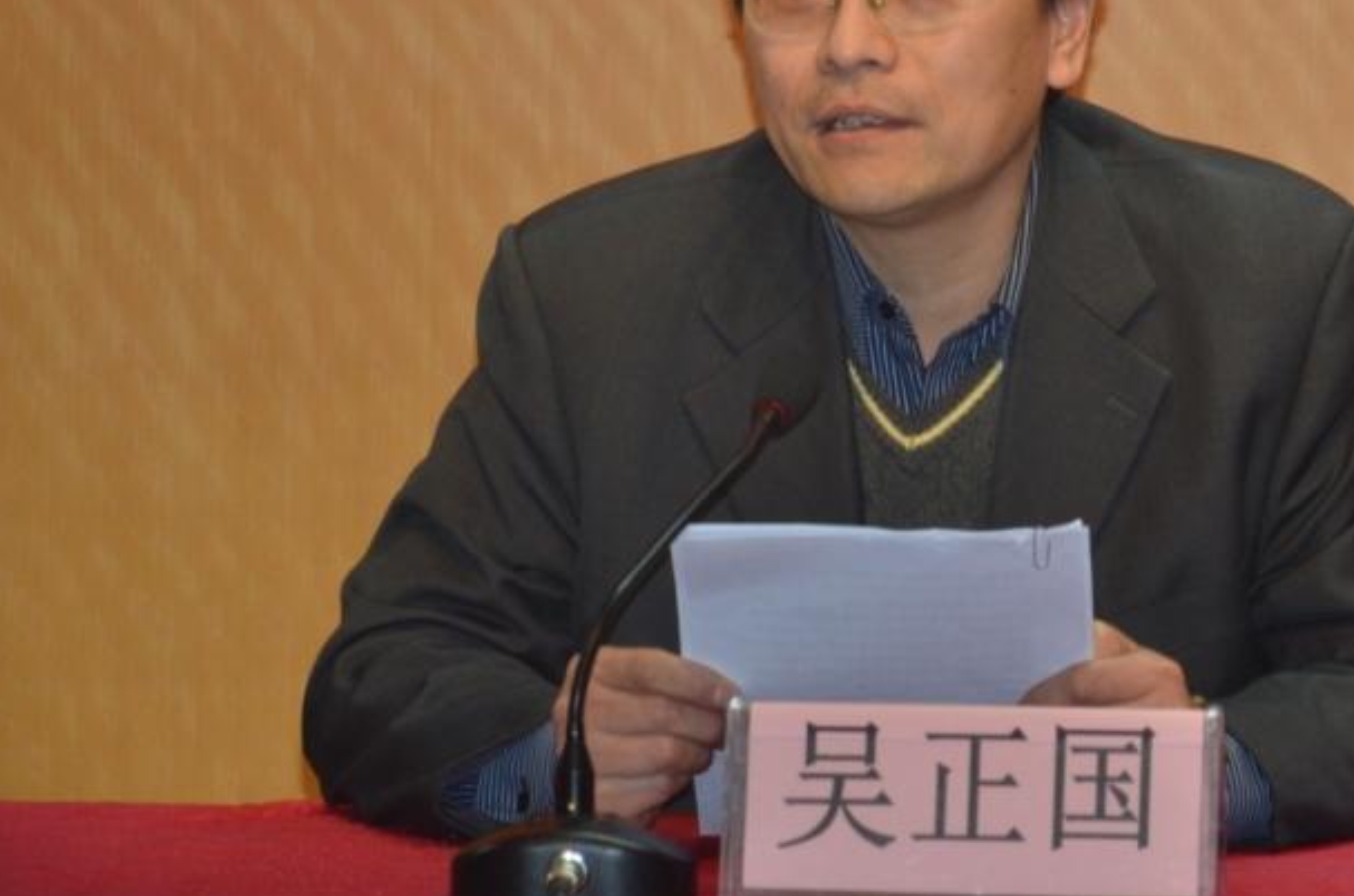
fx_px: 9978
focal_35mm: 266
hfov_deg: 7.8
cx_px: 995
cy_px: 149
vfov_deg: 5.1
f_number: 5.6
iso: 800
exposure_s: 1/60
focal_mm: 105
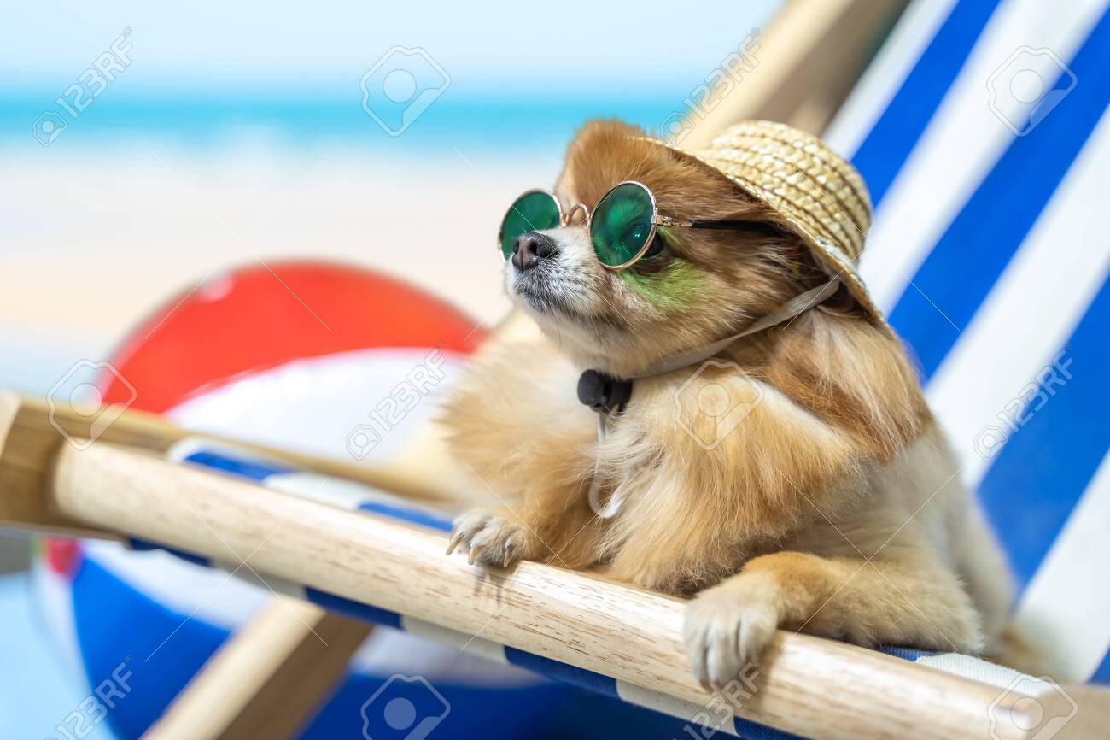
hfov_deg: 27.0
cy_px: 370
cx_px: 555
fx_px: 2312
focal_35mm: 75
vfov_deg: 18.2
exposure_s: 1/100
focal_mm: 75
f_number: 2.8
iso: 250
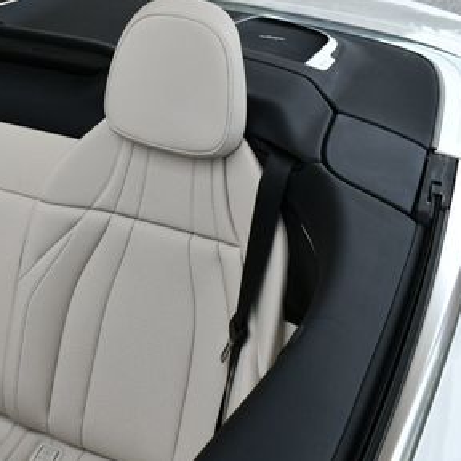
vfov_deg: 25.3
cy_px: 263
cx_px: -32
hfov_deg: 23.9
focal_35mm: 68
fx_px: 1025
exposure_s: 1/250
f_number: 5.6
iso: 200
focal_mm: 18
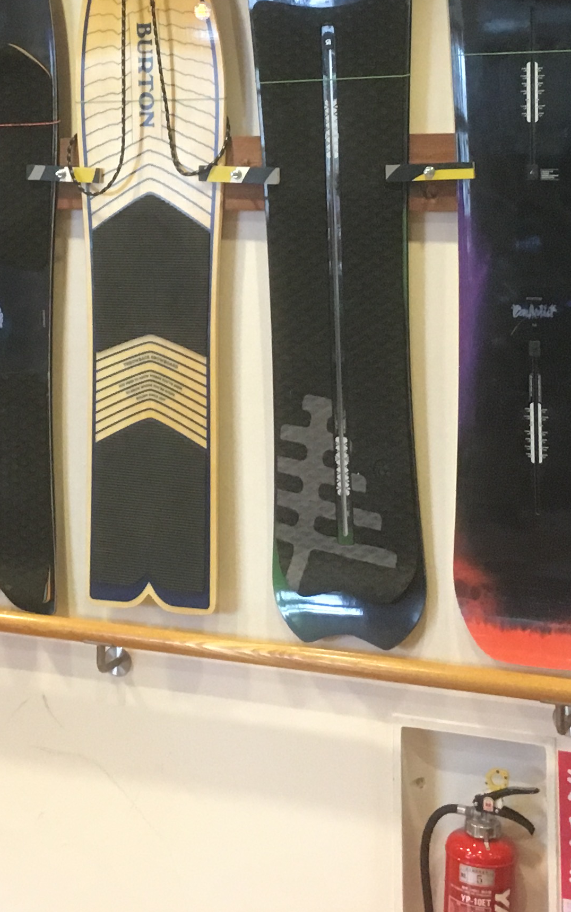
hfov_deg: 18.0
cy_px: 141
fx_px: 1792
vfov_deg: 27.8
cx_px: 133
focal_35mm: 72
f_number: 2.2
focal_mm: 4.15
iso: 200
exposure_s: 1/15
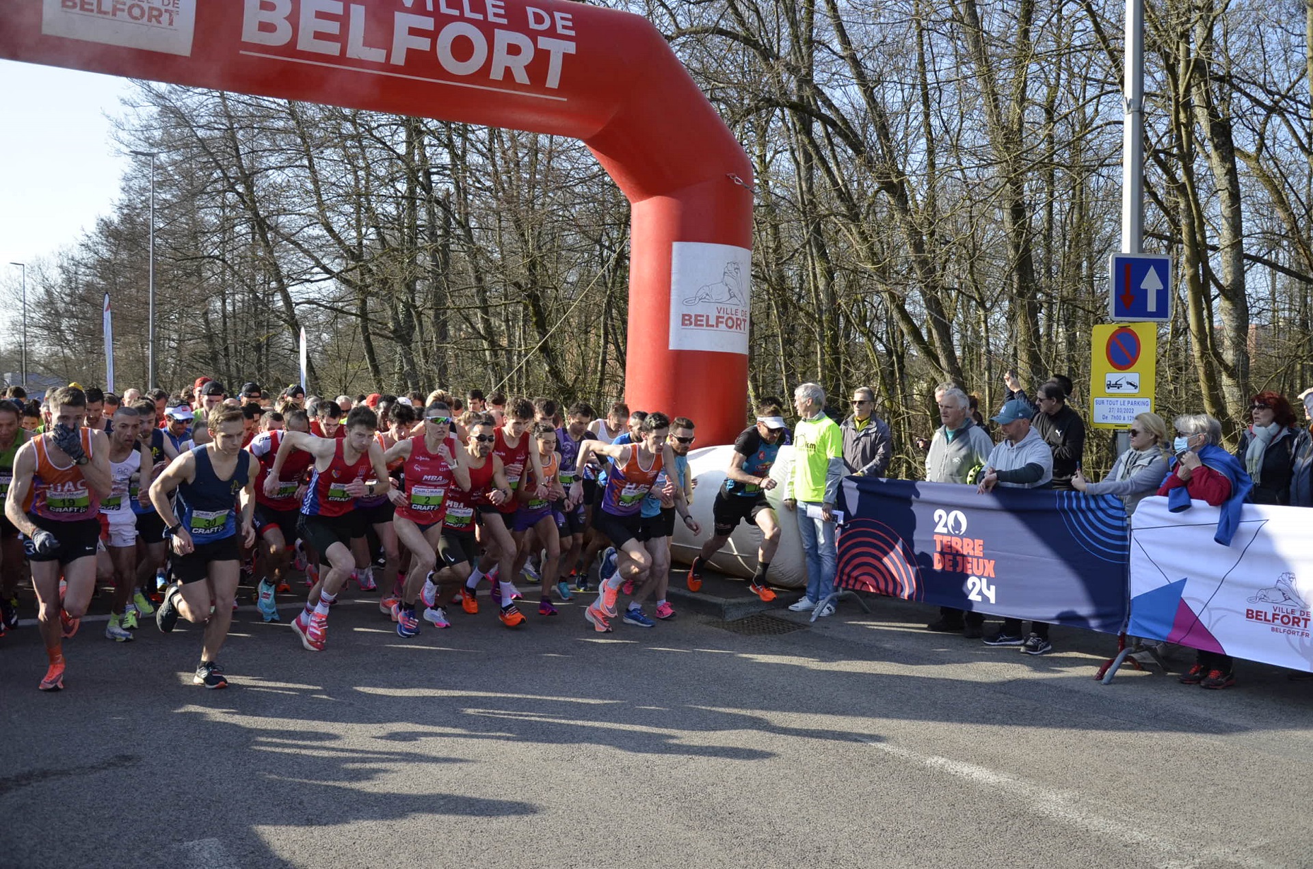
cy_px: 434
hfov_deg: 57.3
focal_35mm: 33
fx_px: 1201
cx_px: 656
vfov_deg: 39.8
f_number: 4.5
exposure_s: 1/2500
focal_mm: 22
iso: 640
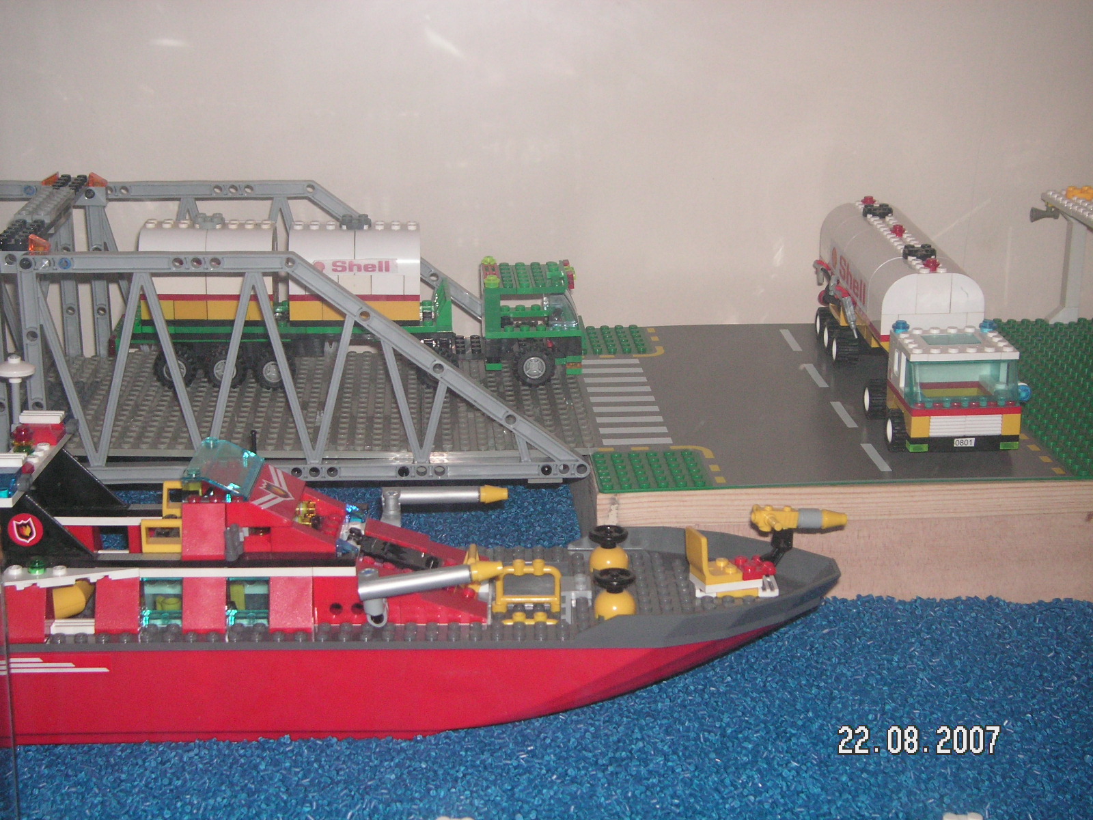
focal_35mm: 55
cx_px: 546
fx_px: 1737
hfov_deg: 34.9
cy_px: 410
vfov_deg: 26.6
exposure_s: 1/60
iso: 160
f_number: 3.7
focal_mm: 9.1
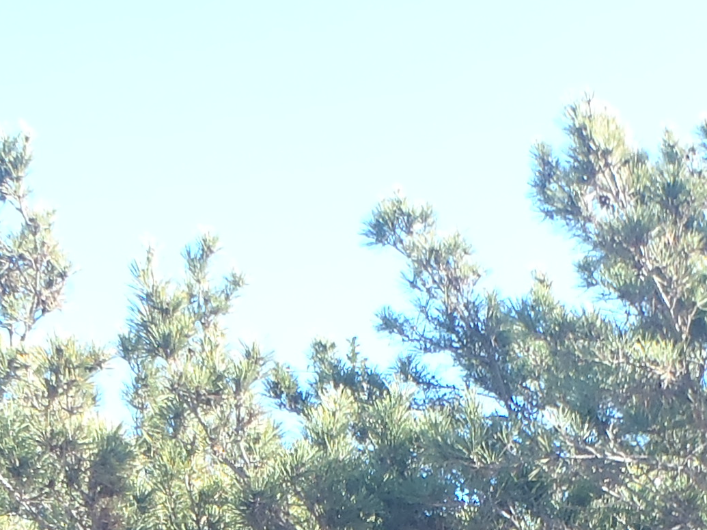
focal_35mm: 116
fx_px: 2369
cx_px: 490
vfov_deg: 12.1
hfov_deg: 16.9
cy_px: 841
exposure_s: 1/60
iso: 80
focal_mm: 5
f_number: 3.9
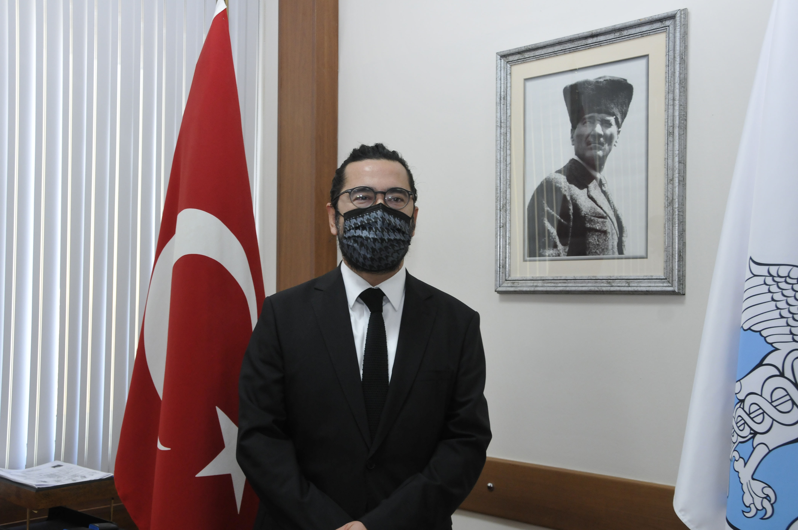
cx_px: 399
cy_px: 265
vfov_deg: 32.9
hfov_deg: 48.0
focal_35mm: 40
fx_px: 897
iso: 1000
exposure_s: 1/60
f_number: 5.6
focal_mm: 27
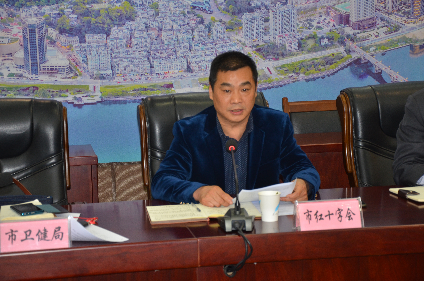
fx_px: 740
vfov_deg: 21.5
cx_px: 212
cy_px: 140
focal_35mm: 63
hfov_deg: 32.0
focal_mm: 42
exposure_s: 1/60
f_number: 4.8
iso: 500
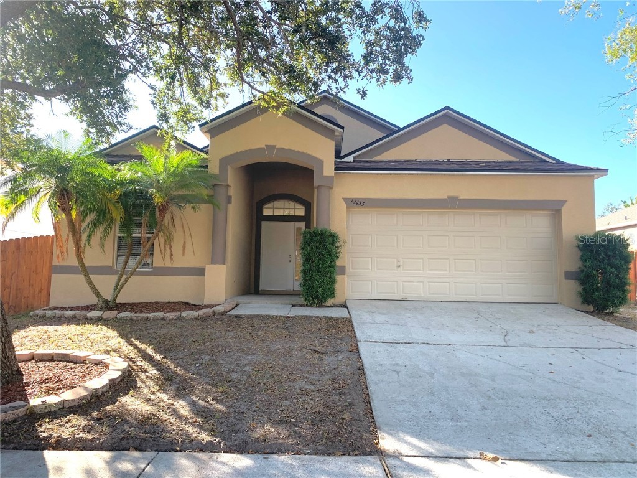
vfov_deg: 53.1
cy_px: 239
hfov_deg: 67.3
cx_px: 318
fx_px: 478
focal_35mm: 26
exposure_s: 1/459
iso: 25
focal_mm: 4.25
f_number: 1.8
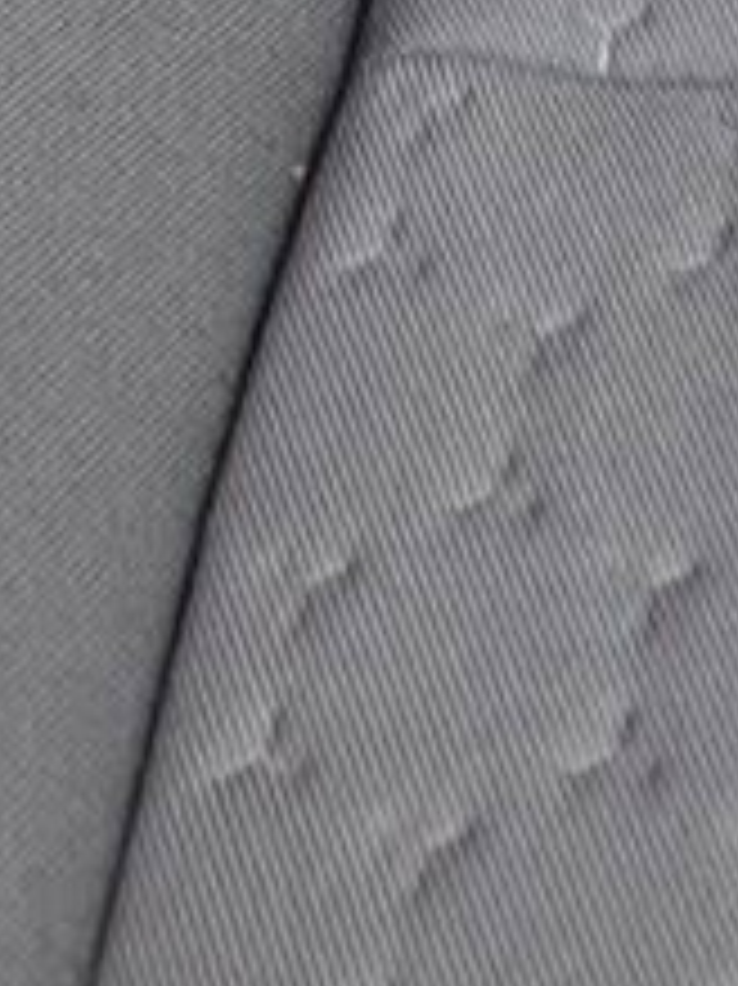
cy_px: -988
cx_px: 1872
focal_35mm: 190
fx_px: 5406
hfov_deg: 7.3
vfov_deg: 9.7
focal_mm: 5.4
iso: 50
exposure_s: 1/100
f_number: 1.8
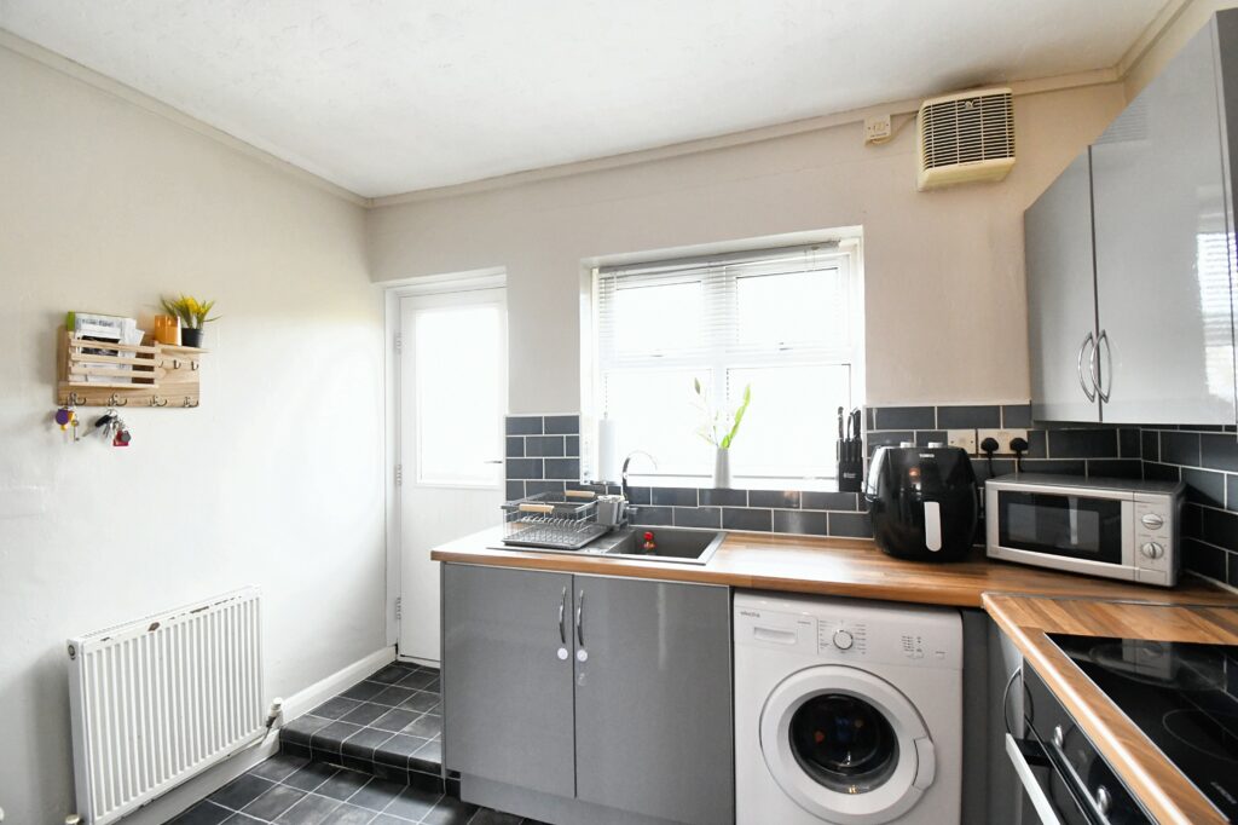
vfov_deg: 77.3
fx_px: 516
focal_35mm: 15
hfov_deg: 100.4
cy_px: 412
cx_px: 619
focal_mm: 10
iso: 2000
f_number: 10
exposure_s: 1/15
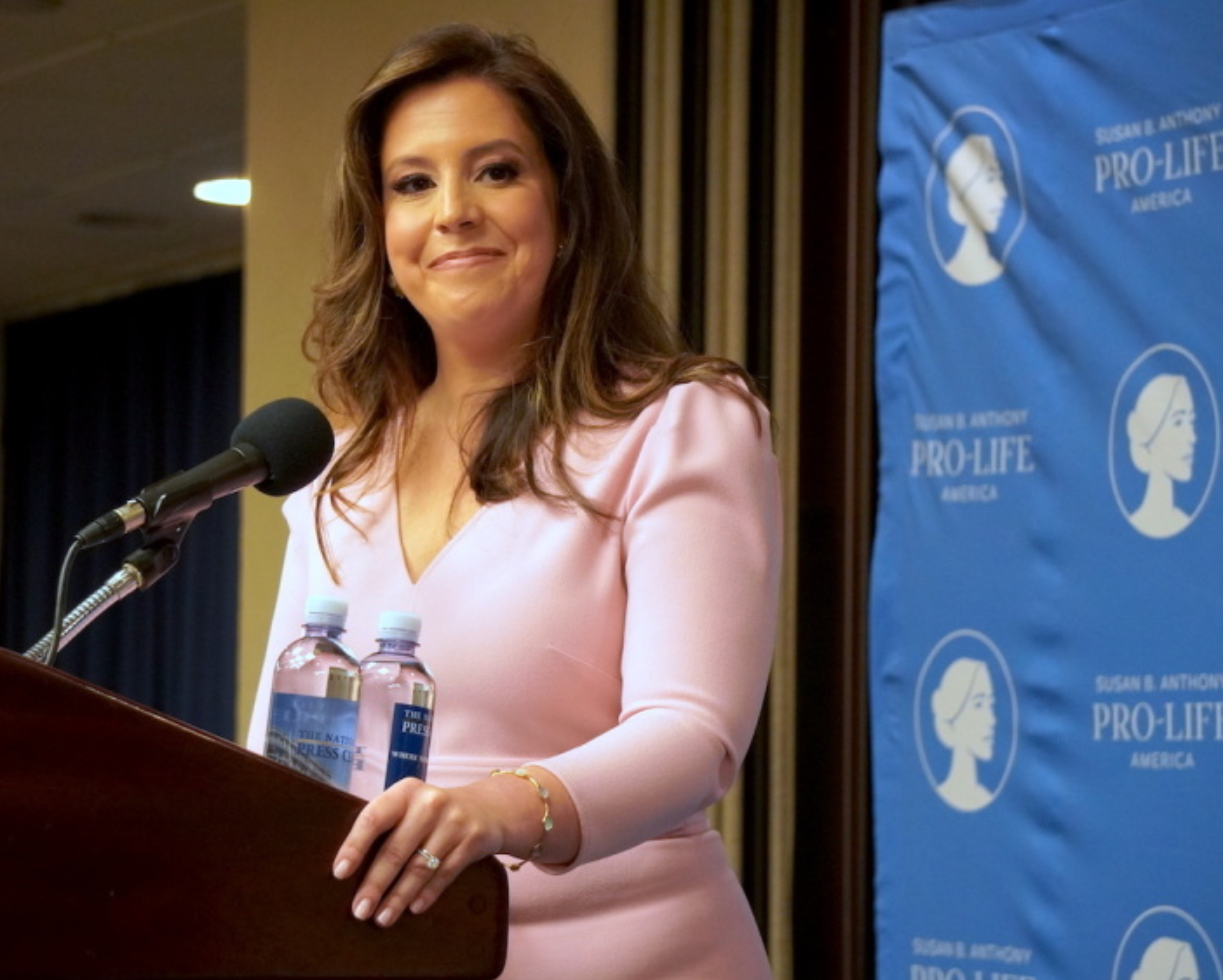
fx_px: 5488
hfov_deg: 12.7
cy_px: 492
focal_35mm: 152
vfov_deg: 10.2
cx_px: 580
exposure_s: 1/160
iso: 2500
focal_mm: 89
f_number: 5
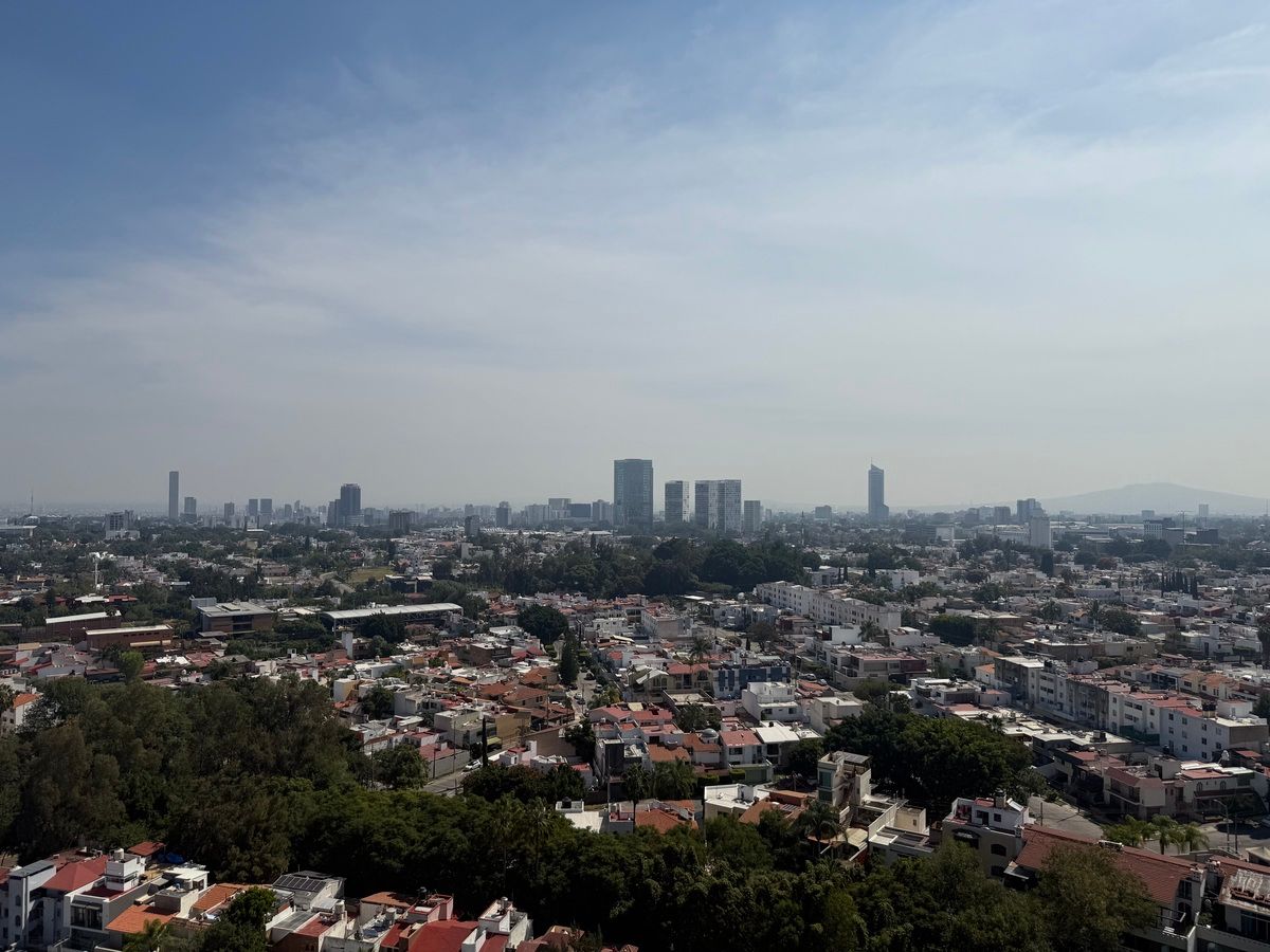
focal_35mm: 24
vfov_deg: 56.8
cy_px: 476
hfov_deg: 71.6
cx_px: 635
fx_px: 881
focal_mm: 6.76
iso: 80
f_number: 1.78
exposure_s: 1/14286
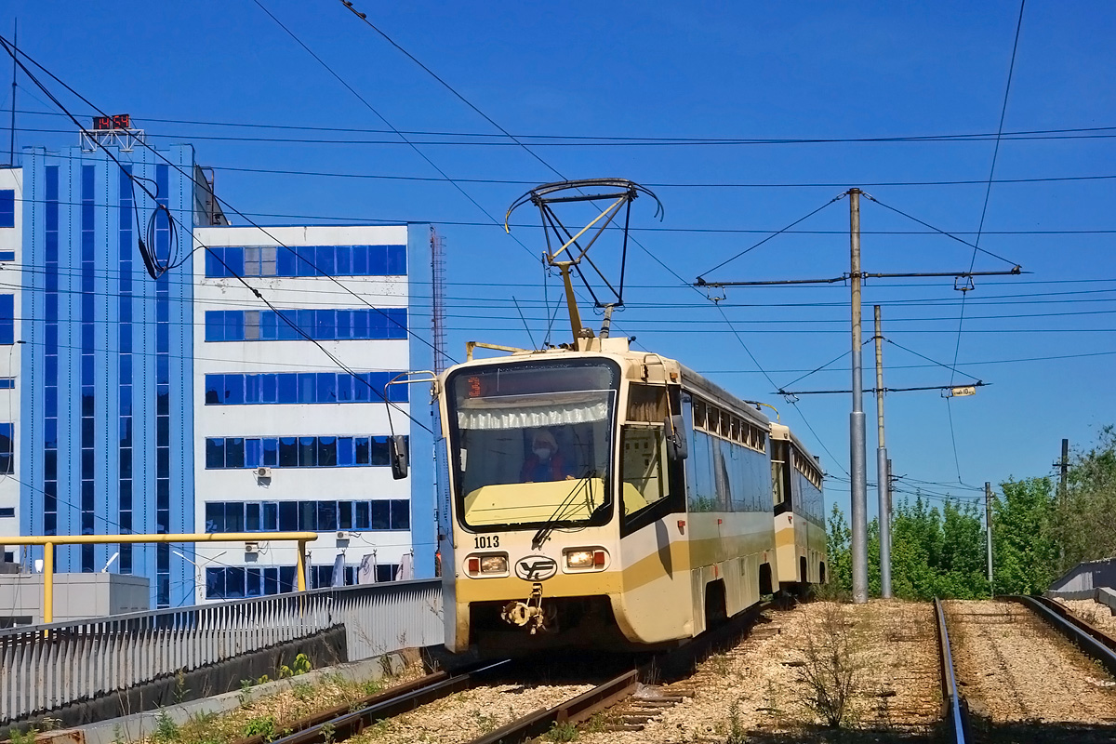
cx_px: 558
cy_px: 372
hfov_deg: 33.9
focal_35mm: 59
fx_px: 1829
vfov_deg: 23.0
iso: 125
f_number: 10
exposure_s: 1/500
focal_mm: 22.01
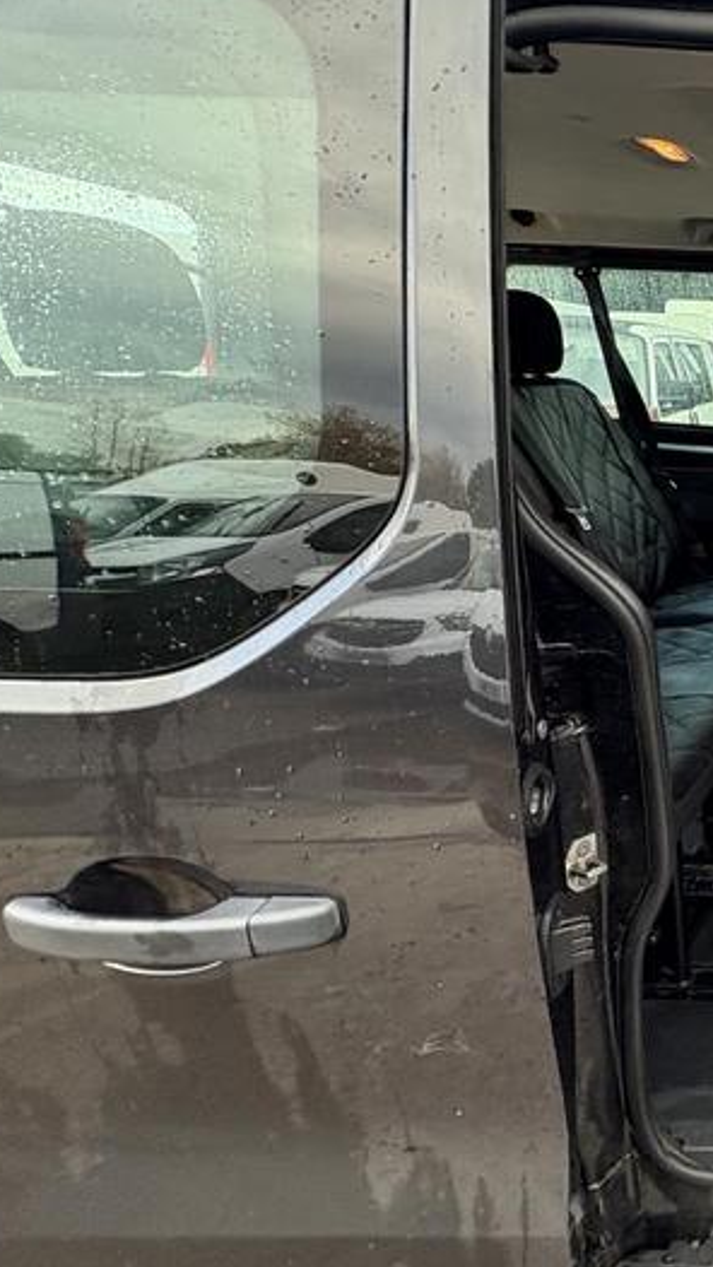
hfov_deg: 29.4
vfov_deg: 71.8
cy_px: 595
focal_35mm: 26
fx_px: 874
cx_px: 1043
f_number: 2.2
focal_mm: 2.22
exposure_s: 1/137
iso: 125
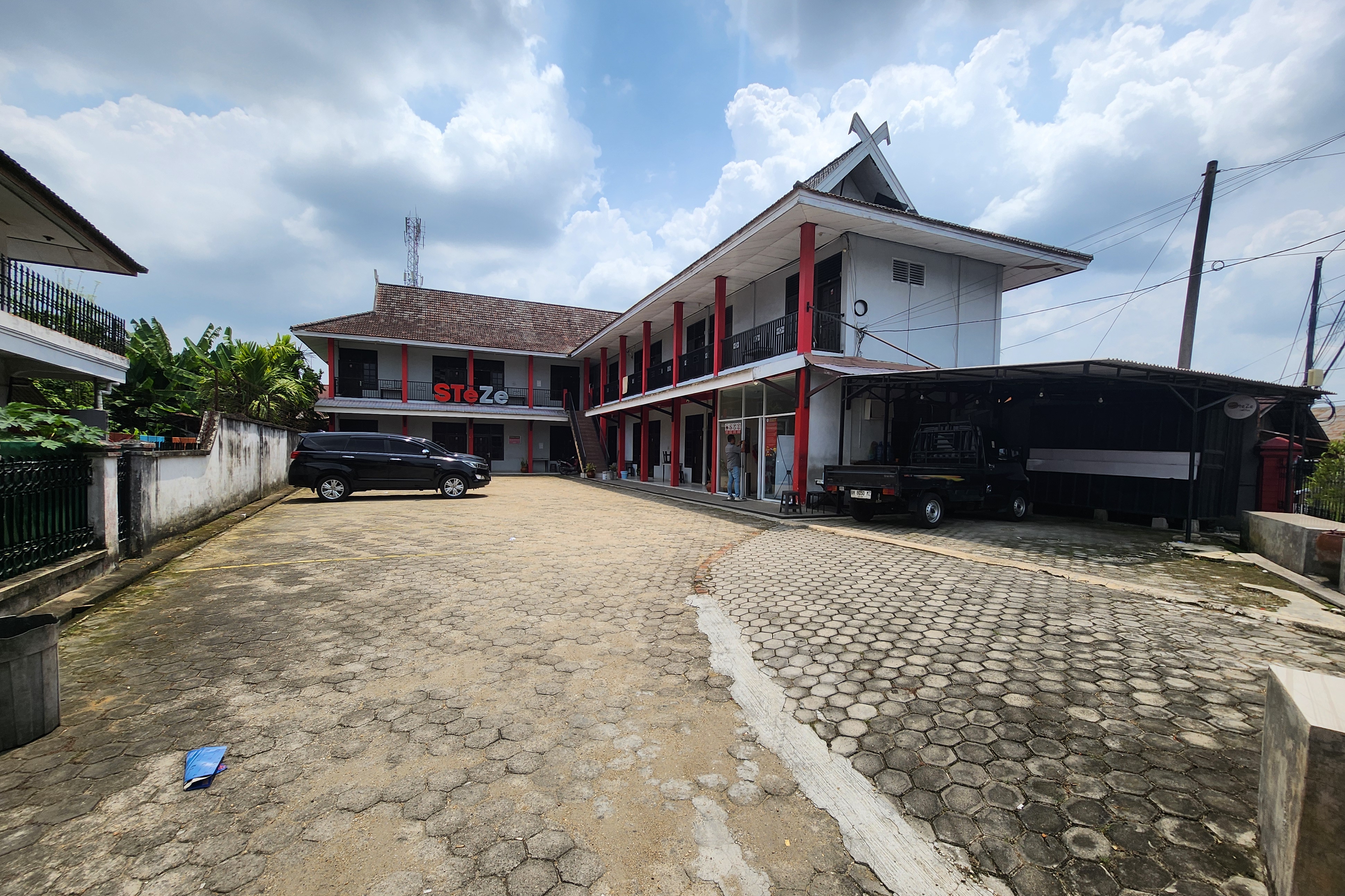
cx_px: 684
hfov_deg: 104.2
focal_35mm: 14
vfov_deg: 81.2
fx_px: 523
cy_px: 457
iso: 32
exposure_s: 1/1461
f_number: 2.2
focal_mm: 1.74
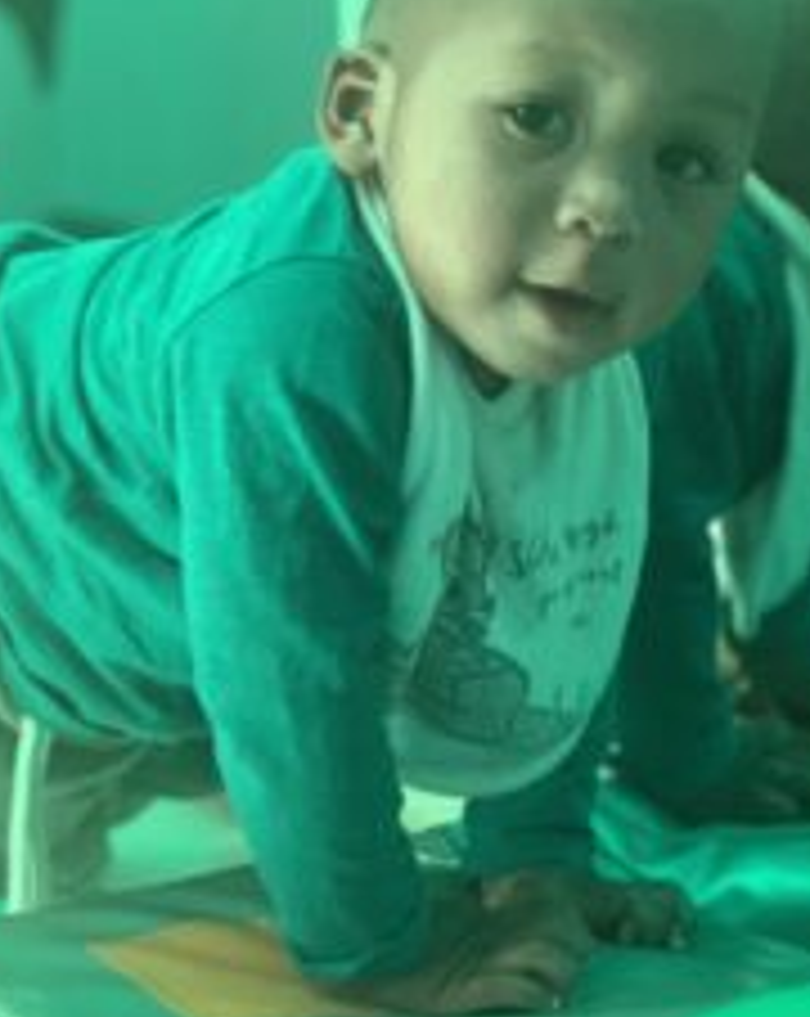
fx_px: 2704
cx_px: 472
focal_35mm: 90
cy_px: 576
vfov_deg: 21.3
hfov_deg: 17.0
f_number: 2.4
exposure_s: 1/57
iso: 320
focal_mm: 6
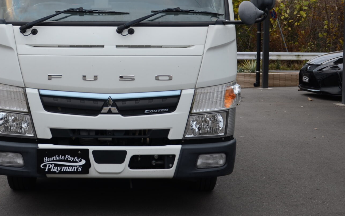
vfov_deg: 19.0
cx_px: 112
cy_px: 57
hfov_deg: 30.0
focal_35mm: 68
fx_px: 639
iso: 100
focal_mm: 30
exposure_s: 1/20
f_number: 4.2
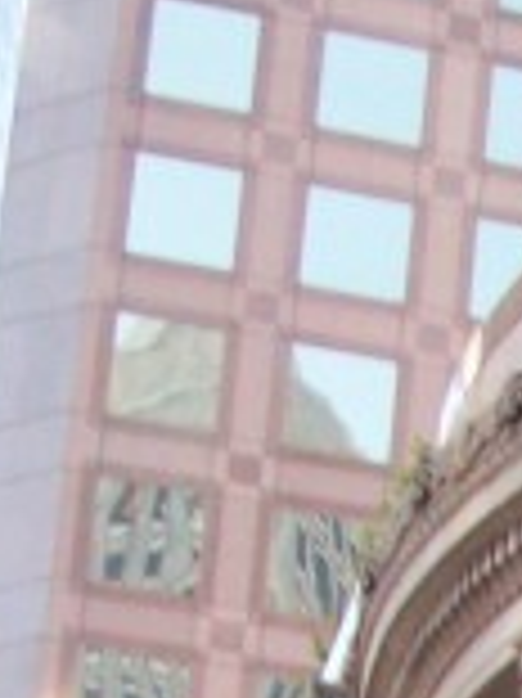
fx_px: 4913
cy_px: 1693
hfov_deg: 5.8
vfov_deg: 7.6
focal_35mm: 244
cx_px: 1415
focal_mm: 6.2
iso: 80
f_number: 2.8
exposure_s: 1/166
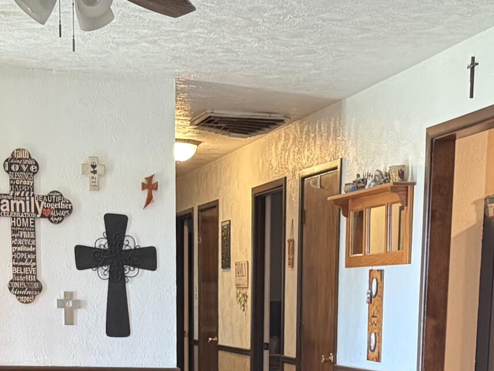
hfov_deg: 23.3
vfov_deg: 16.2
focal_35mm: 84
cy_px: 535
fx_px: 1199
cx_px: 270
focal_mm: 6.76
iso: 400
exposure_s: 1/60
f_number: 1.78
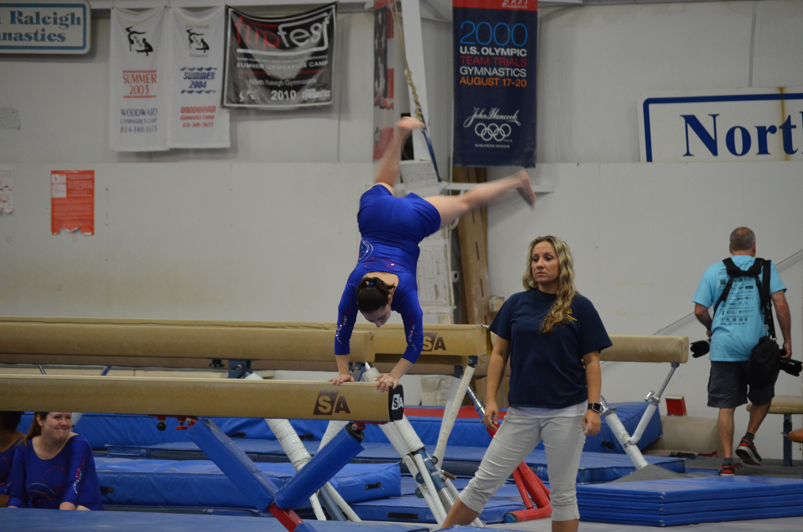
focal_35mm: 150
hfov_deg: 13.7
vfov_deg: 9.1
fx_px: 3339
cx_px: 402
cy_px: 266
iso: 1600
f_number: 4.5
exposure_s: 1/125
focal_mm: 100
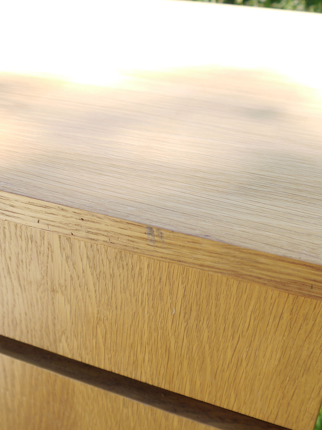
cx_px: 155
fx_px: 509
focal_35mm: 41
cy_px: 218
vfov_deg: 45.8
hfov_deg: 35.1
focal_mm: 14
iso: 100
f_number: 4.5
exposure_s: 1/160
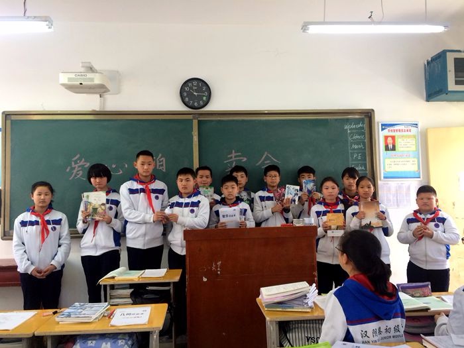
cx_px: 232
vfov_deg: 48.2
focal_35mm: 29
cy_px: 174
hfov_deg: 61.7
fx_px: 389
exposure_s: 1/33
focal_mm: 4.15
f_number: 2.2
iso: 50
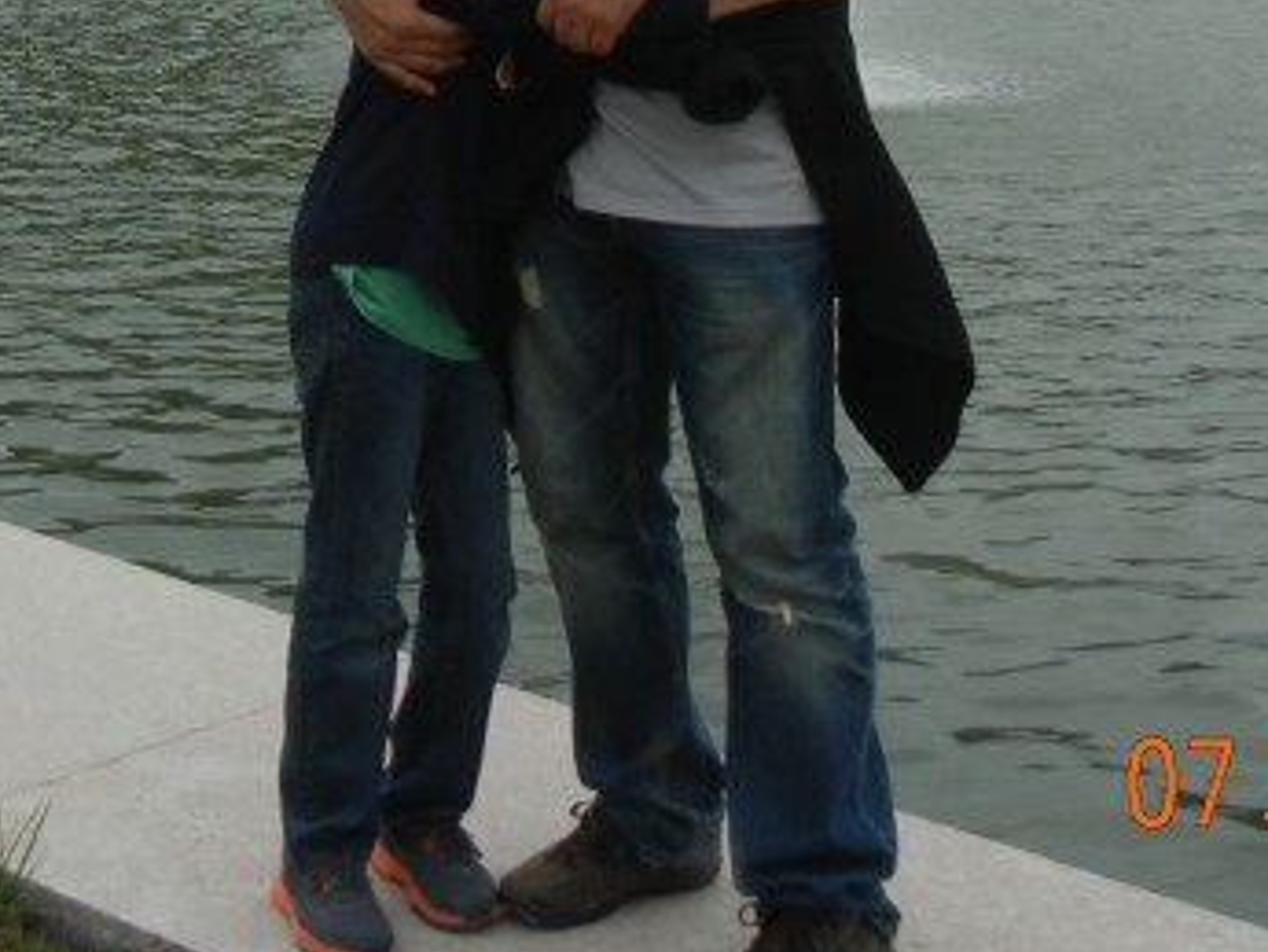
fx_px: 3261
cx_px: 401
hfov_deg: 21.9
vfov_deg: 15.7
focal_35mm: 89
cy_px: -334
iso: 160
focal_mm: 5.4
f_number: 7
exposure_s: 1/335
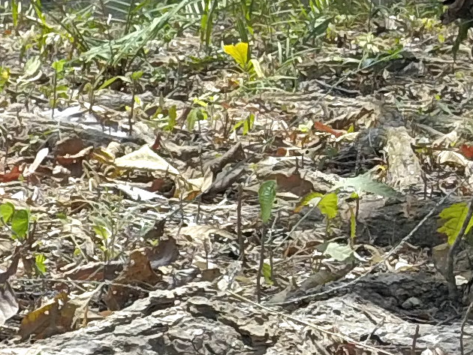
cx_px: -445
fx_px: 2255
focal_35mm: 165
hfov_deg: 11.0
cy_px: 323
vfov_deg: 9.0
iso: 100
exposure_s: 1/941
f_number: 2.2
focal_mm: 4.73
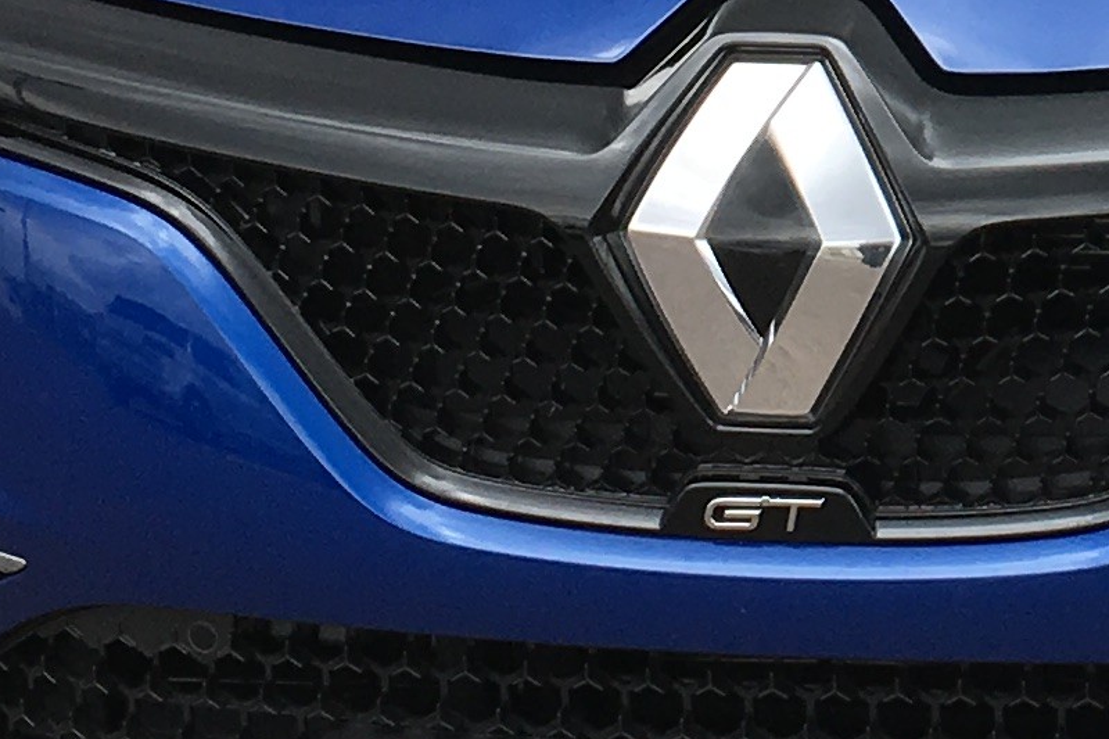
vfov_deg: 8.8
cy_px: -423
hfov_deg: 13.0
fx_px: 4681
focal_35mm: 152
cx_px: 1453
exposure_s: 1/359
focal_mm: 4.15
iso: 25
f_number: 2.2
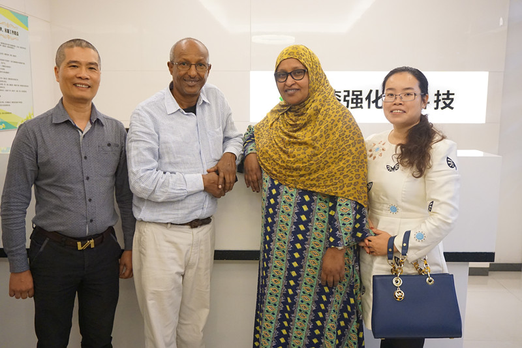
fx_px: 500
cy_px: 174
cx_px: 261
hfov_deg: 55.1
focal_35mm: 34
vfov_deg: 38.3
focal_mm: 23
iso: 2500
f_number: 4
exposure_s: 1/160
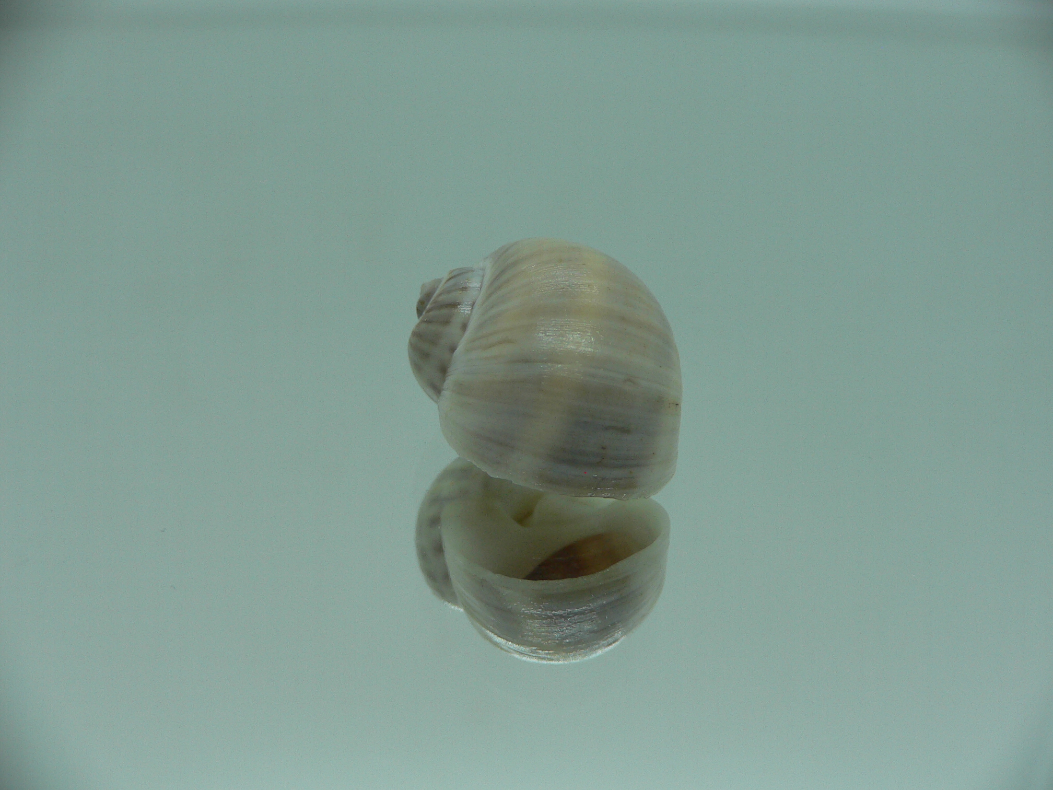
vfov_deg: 40.7
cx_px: 526
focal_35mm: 35
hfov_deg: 52.6
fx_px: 1065
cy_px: 395
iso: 80
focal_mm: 4.6
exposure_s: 1/80
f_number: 2.8
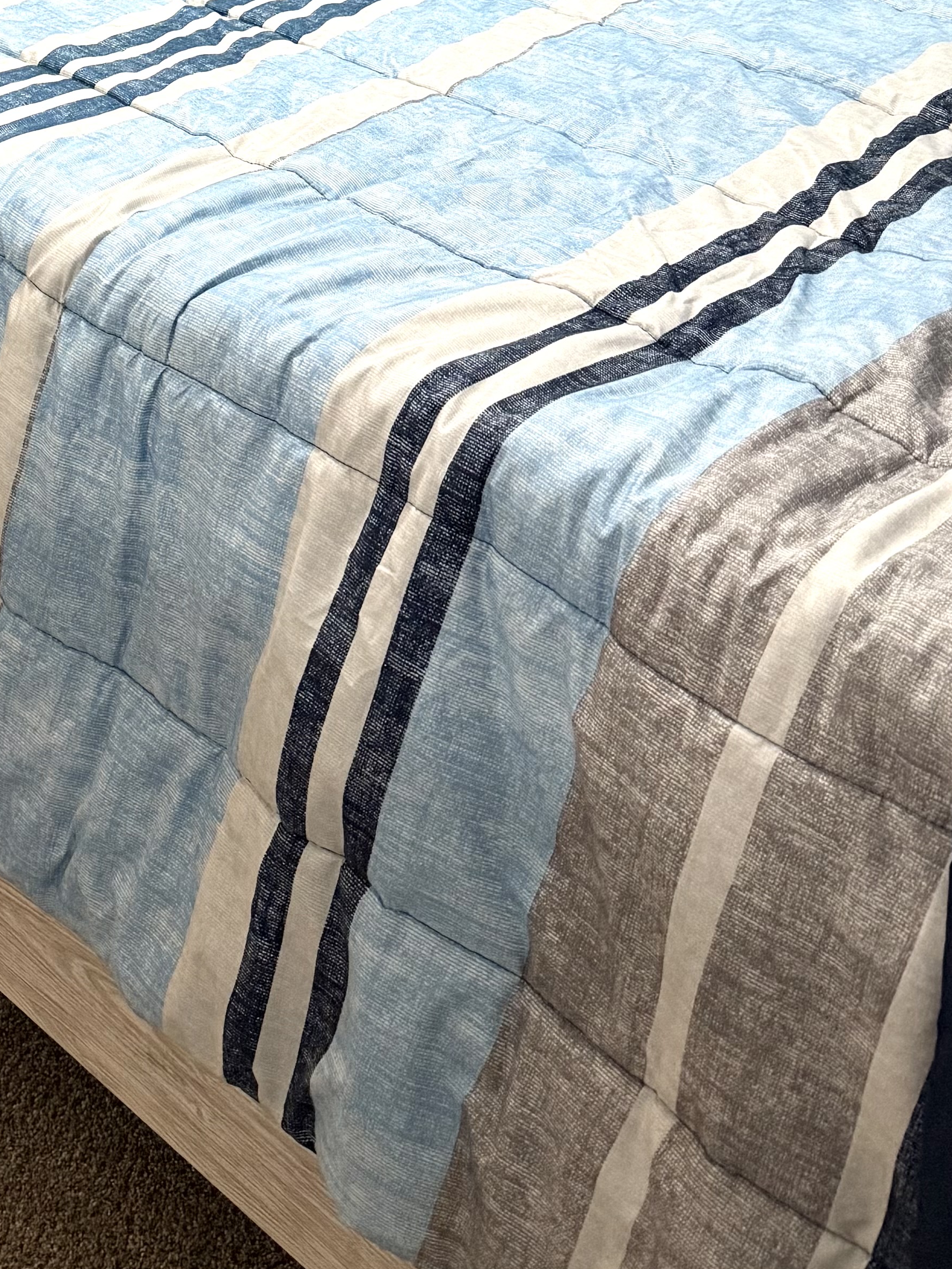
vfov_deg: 29.9
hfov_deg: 23.7
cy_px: -121
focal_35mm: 58
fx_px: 2127
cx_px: -84
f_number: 1.78
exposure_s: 1/60
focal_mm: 6.76
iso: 250
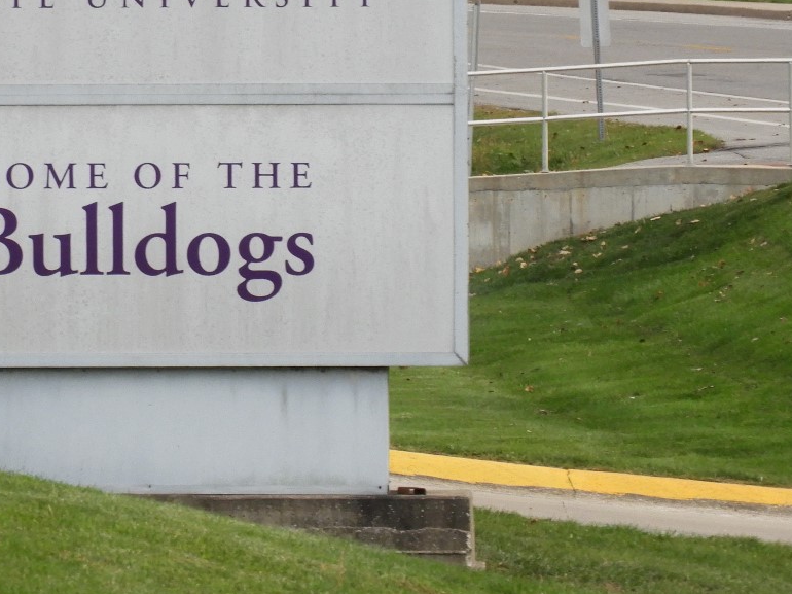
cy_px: 68
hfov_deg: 2.4
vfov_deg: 1.8
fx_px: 19259
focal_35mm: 842
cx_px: 238
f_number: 5.6
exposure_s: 1/250
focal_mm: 80.6
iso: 280
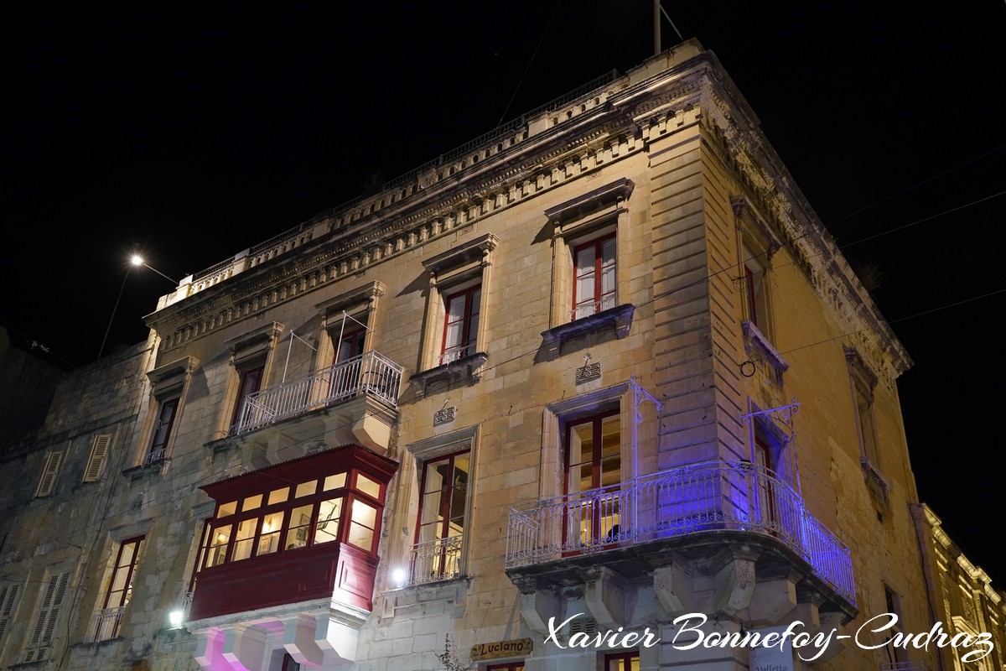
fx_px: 950
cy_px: 336
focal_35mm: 34
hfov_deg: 55.8
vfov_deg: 38.9
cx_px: 503
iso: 800
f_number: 3.5
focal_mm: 34
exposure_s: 1/13
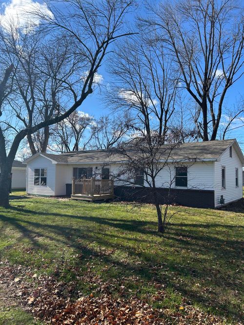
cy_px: 162
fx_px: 244
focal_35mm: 26
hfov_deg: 53.0
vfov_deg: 67.3
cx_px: 122
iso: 50
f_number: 1.5
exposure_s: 1/2571
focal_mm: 5.7
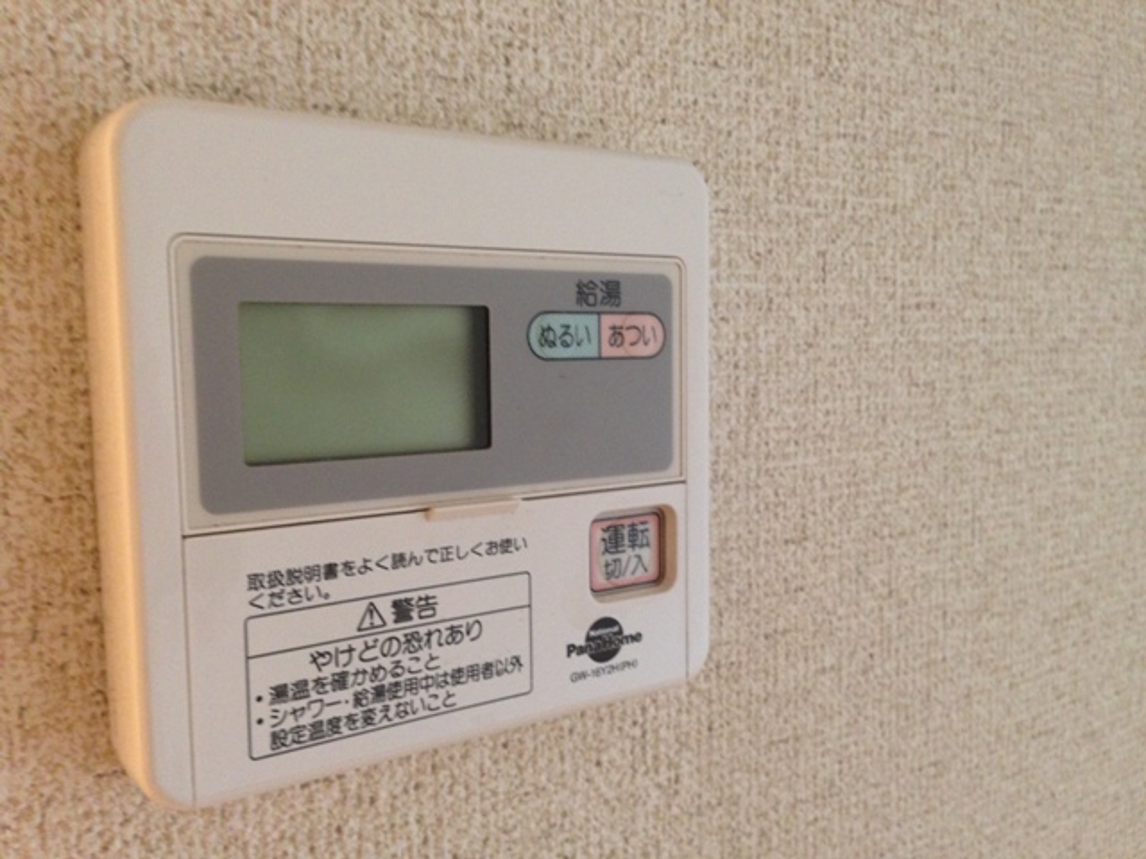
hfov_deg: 55.4
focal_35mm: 33
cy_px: 430
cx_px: 573
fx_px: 1093
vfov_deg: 42.9
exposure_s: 1/20
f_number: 2.4
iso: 250
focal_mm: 4.12
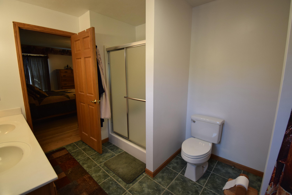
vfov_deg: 77.3
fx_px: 122
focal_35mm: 15
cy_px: 98
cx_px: 146
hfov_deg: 100.4
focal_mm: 10
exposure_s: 1/60
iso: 640
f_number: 4.5
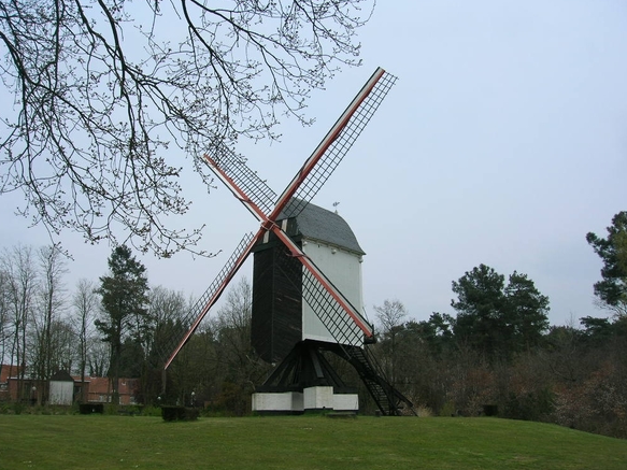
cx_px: 307
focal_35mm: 35
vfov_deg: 40.7
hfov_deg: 52.6
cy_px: 239
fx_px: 634
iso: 50
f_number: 4.9
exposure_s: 1/390
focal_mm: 5.7
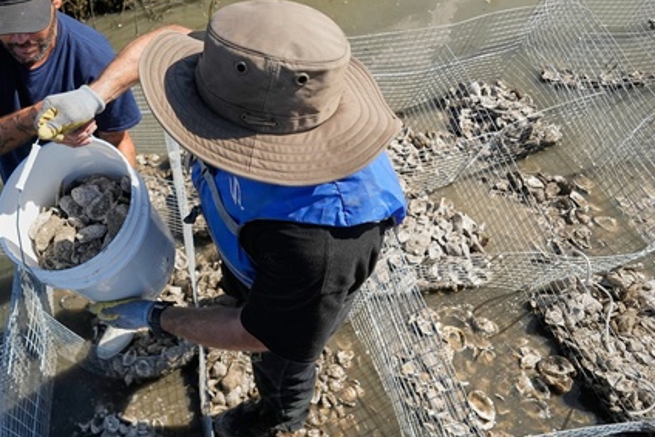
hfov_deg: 59.7
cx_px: 151
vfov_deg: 42.9
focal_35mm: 29
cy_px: 87
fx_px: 528
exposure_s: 1/6400
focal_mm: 12
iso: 500
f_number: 2.8
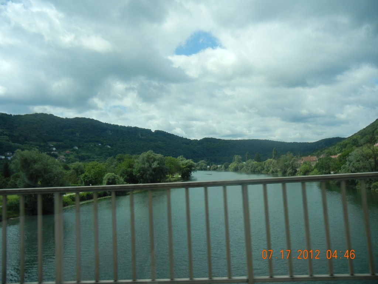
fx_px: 328
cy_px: 142
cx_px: 189
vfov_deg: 46.8
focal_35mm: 30
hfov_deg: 60.0
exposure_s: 1/412
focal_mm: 5.4
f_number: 7
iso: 160
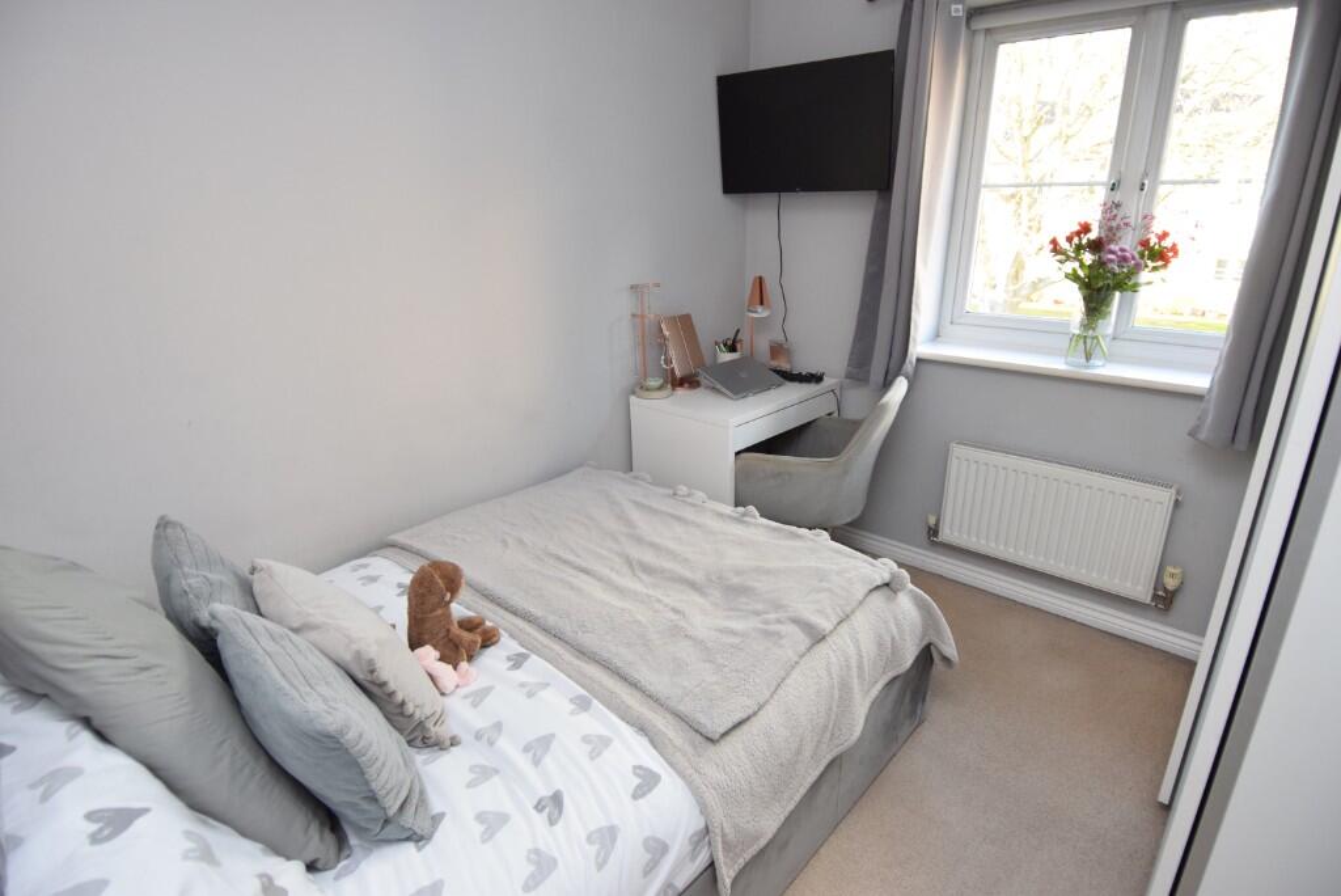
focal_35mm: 18
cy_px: 448
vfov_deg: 67.5
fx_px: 671
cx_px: 670
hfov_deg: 90.0
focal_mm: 12
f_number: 4
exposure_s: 1/60
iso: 720
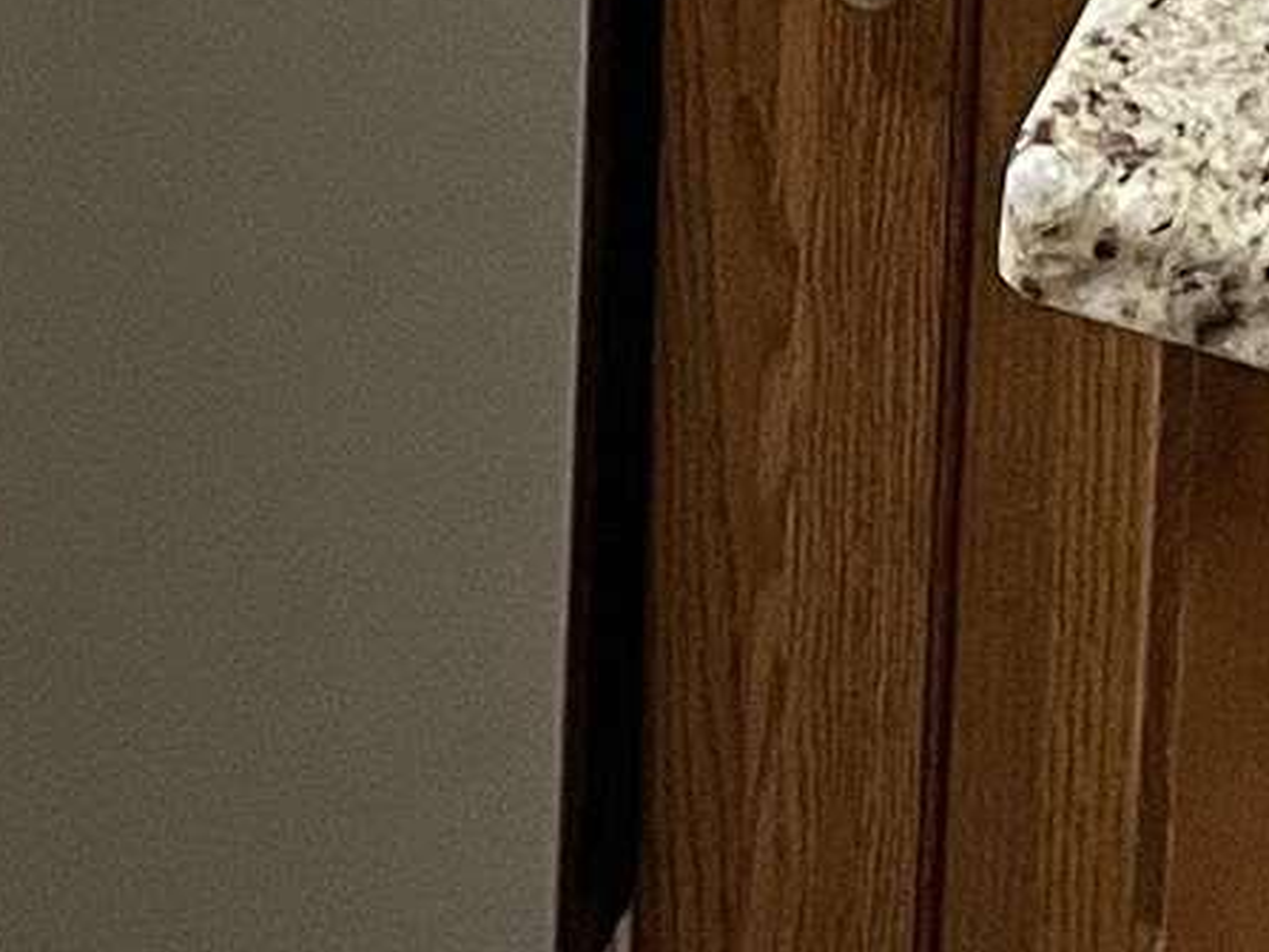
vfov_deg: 7.1
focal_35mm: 179
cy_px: -2182
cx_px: -632
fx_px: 6566
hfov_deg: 10.6
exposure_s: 1/60
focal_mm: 4.2
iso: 160
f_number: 1.6
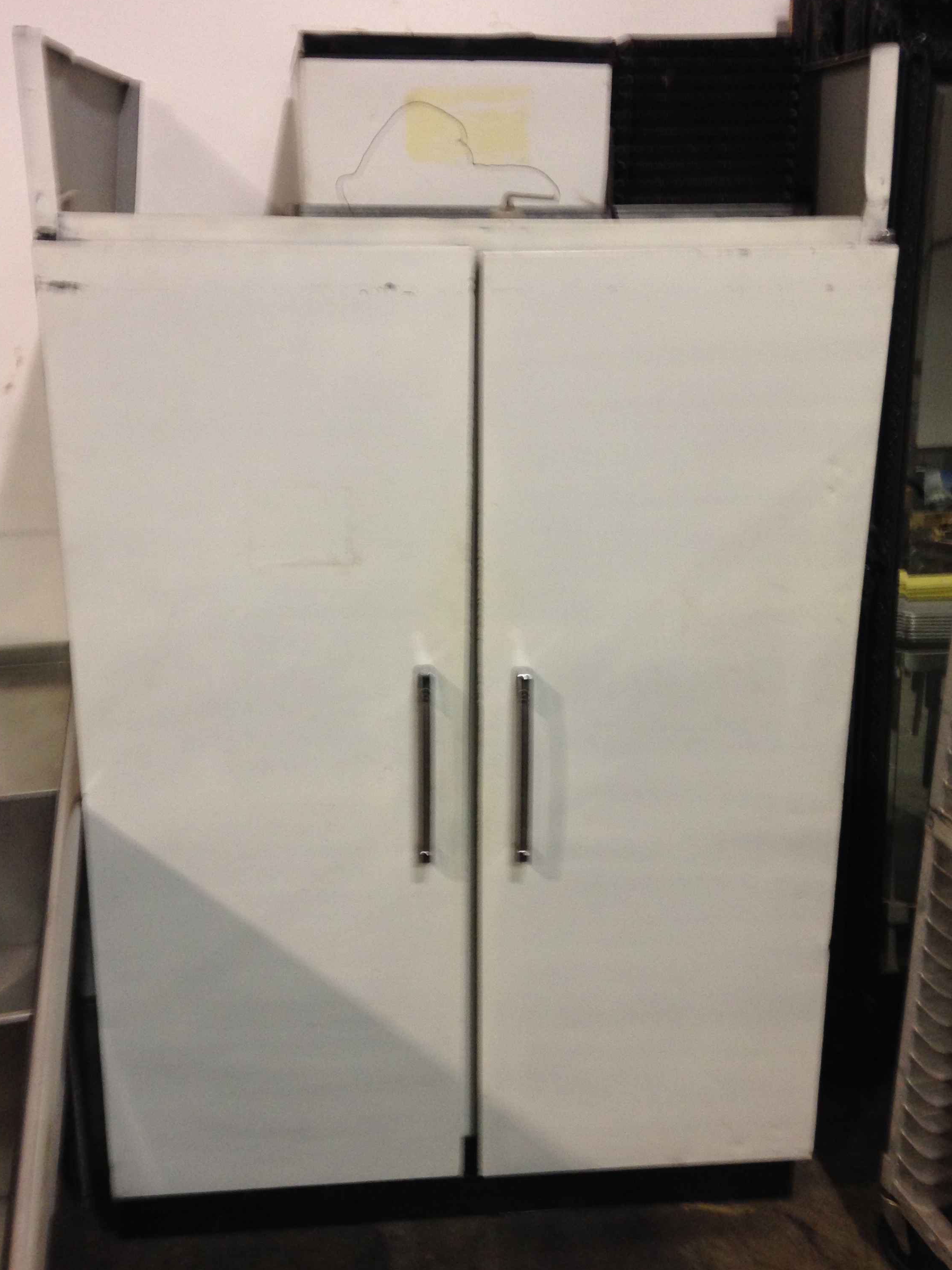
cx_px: 453
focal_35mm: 36
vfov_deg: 51.3
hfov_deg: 39.6
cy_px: 592
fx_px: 1320
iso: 125
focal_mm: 4.12
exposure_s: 1/20
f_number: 2.4
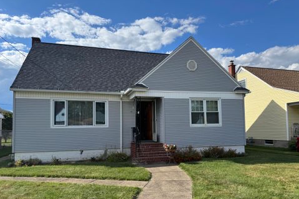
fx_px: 216
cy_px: 115
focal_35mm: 26
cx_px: 151
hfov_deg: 69.4
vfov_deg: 49.4
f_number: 1.78
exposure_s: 1/4310
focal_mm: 6.76
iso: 80
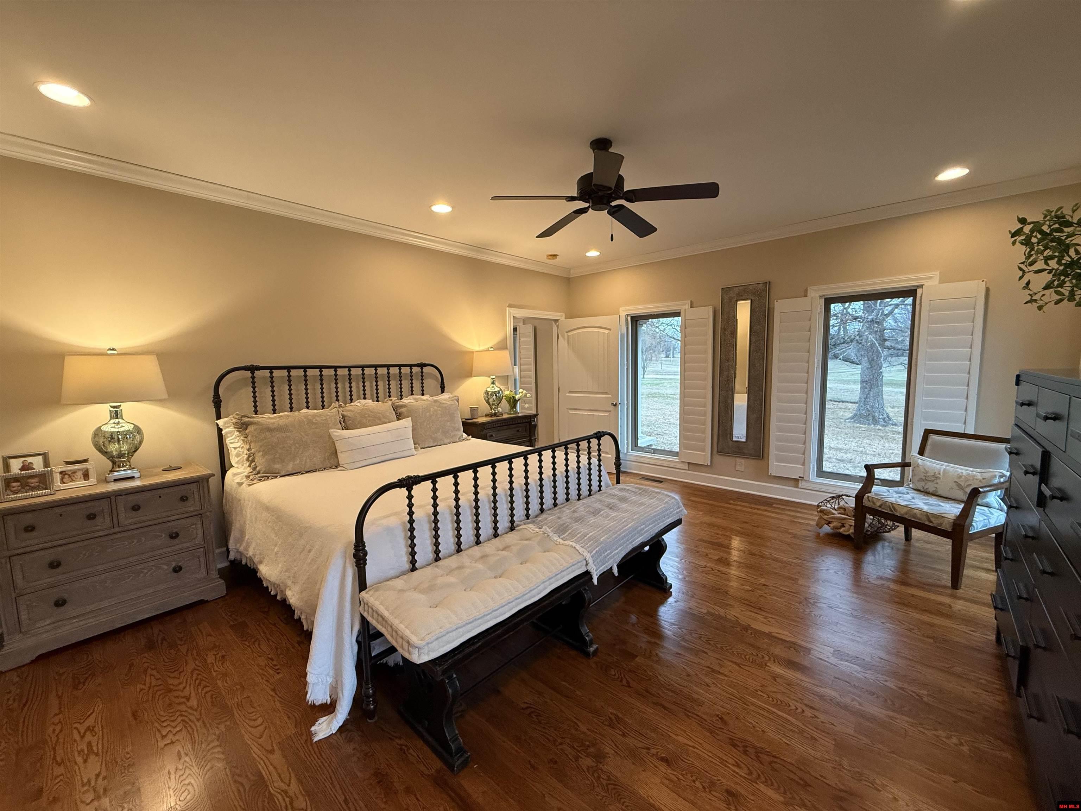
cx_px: 540
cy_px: 406
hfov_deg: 102.1
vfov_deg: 85.7
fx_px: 437
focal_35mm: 14
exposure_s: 1/120
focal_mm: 2.22
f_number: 2.2
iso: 250
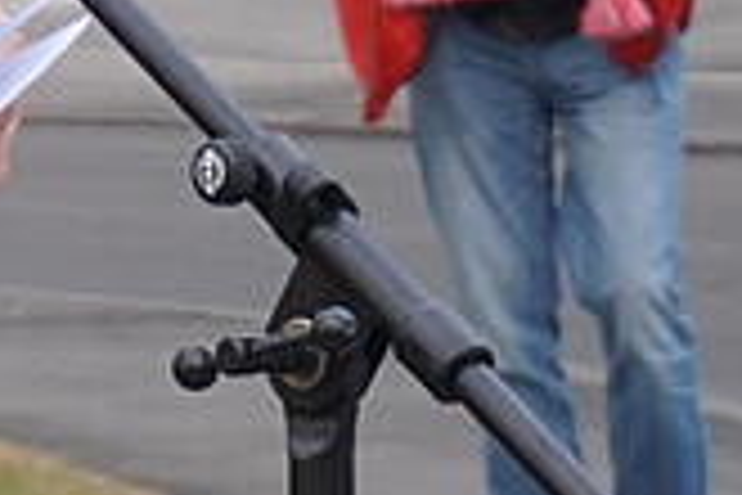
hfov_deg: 4.1
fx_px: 10119
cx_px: -1102
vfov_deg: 2.8
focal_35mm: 491
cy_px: -479
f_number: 5.6
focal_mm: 50
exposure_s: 1/160
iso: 400
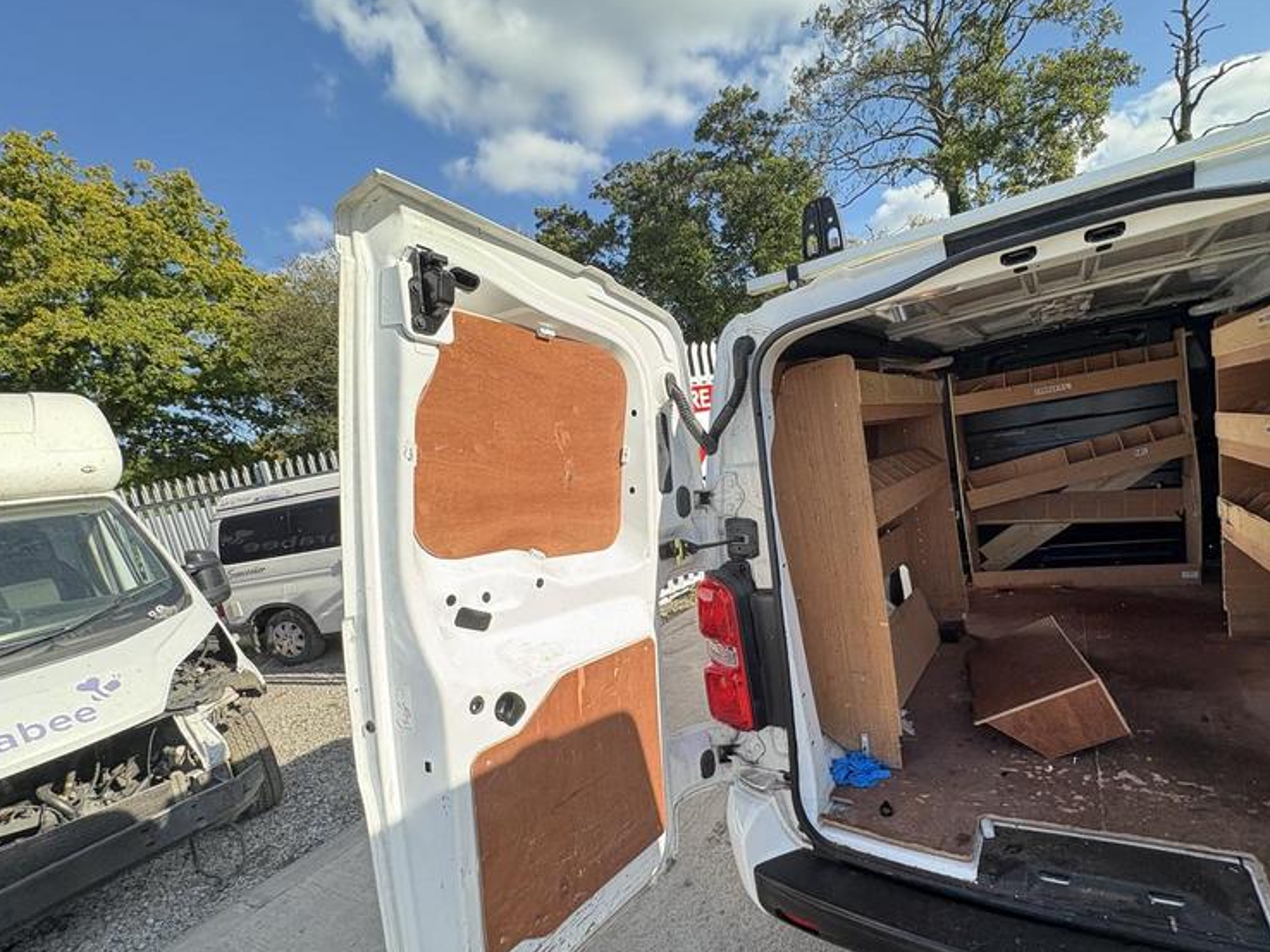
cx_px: 697
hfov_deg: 90.8
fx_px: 623
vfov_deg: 74.3
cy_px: 544
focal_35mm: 17
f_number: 2.2
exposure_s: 1/479
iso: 40
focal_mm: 2.22
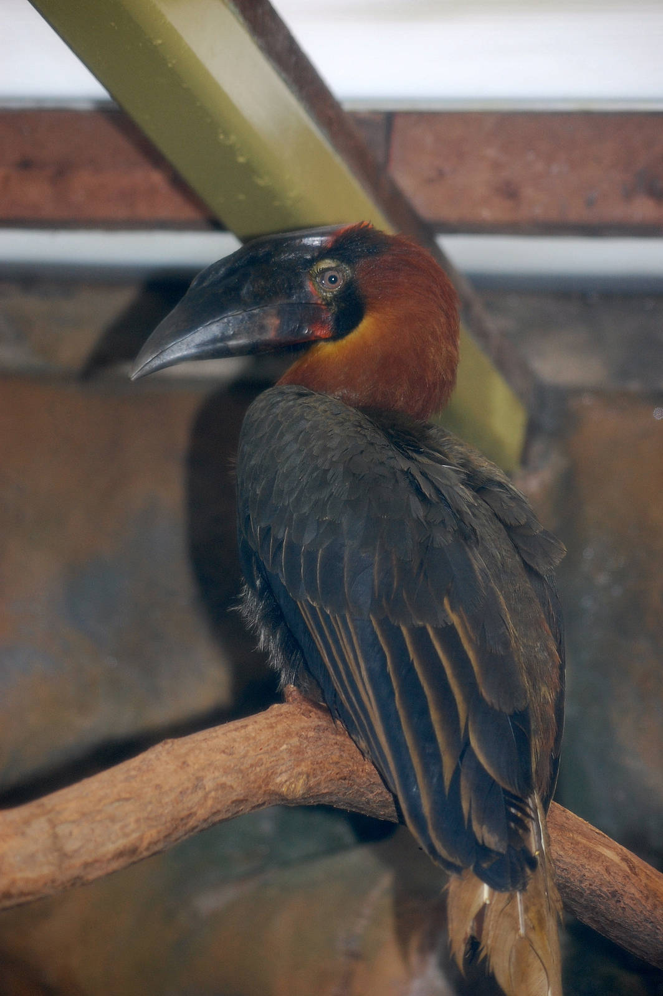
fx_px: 3237
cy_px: 498
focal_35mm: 117
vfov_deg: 17.5
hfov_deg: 11.7
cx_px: 332
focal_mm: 78
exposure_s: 1/60
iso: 400
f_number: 4.5
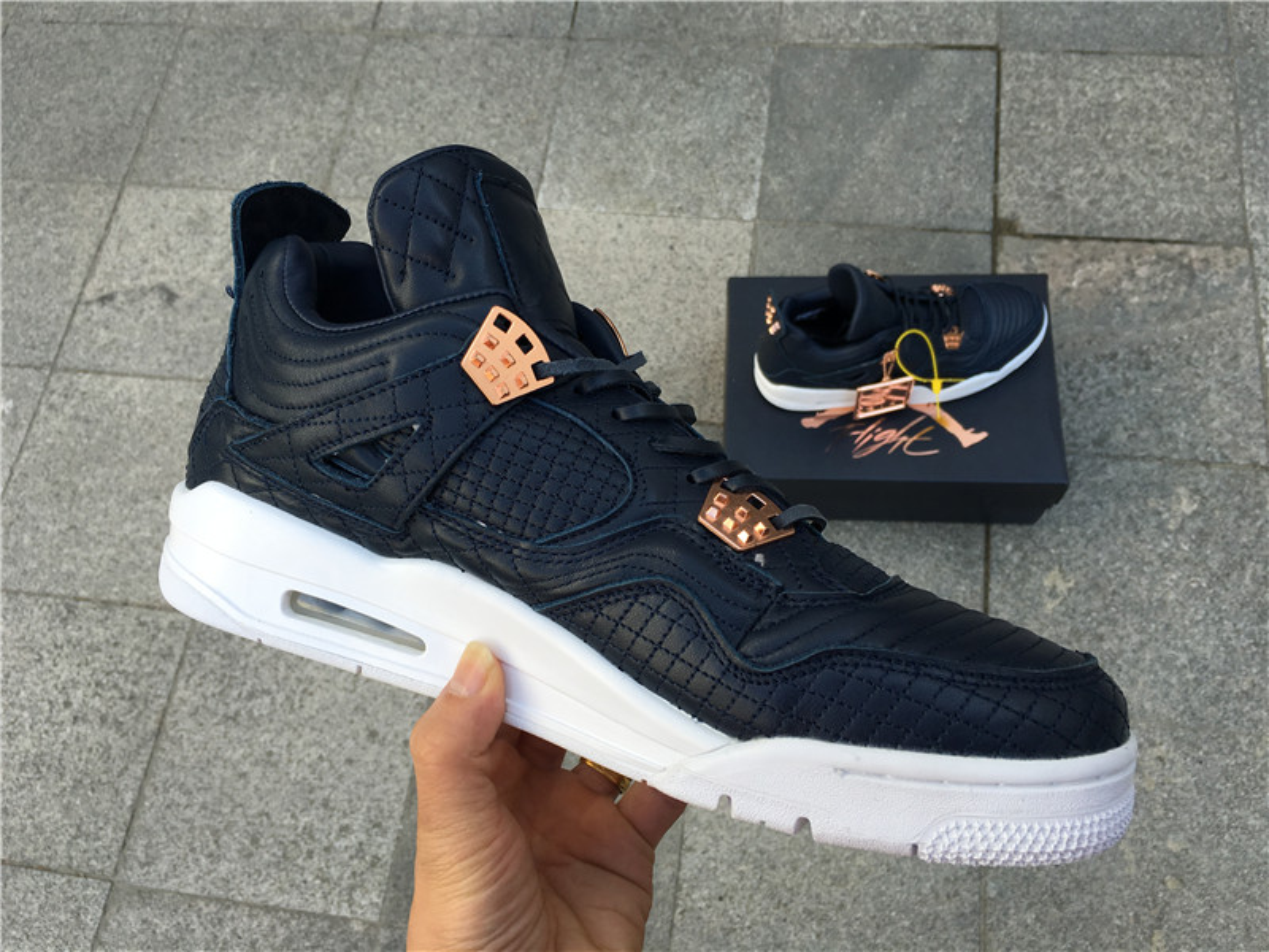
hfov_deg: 61.7
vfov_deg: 48.2
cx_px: 634
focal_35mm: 29
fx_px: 1063
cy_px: 476
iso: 25
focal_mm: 4.15
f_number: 2.2
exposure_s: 1/313
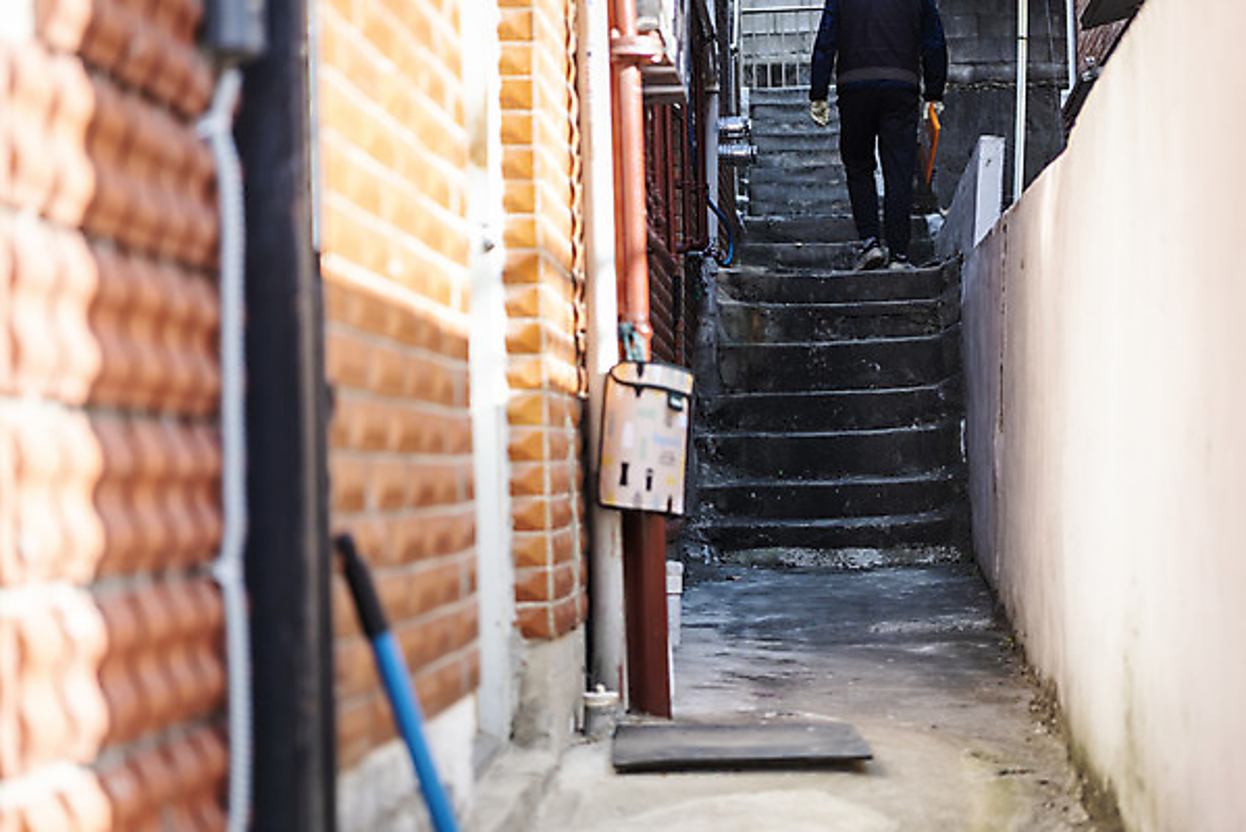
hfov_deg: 28.8
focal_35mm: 70
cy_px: 416
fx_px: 2424
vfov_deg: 19.5
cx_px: 623
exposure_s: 1/640
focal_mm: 70
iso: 400
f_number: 2.8
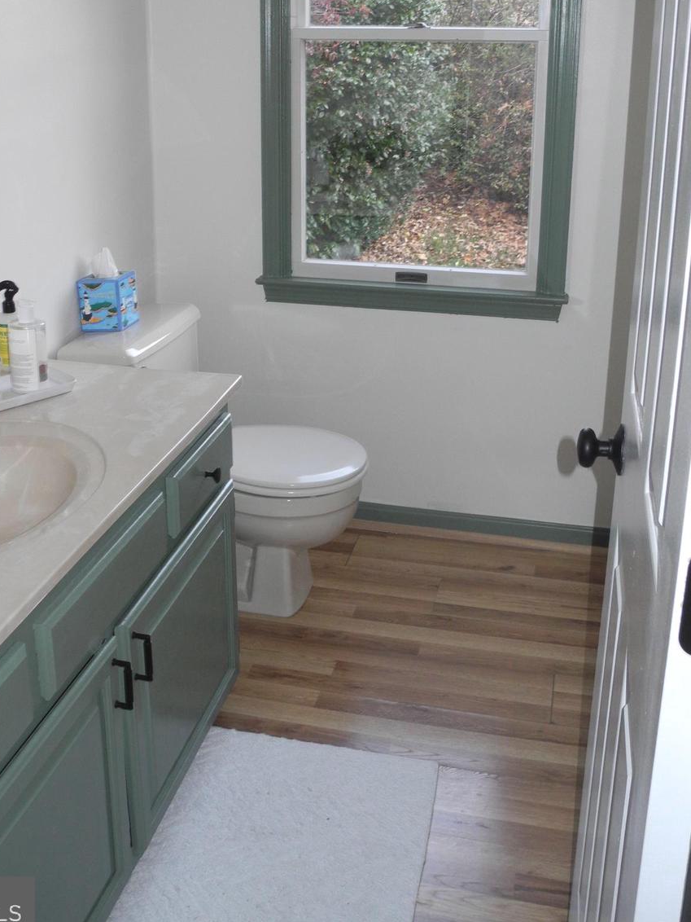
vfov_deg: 48.3
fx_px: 1011
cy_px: 318
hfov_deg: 37.7
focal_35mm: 38
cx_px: 300
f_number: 2.8
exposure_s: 1/34.4
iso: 200
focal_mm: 6
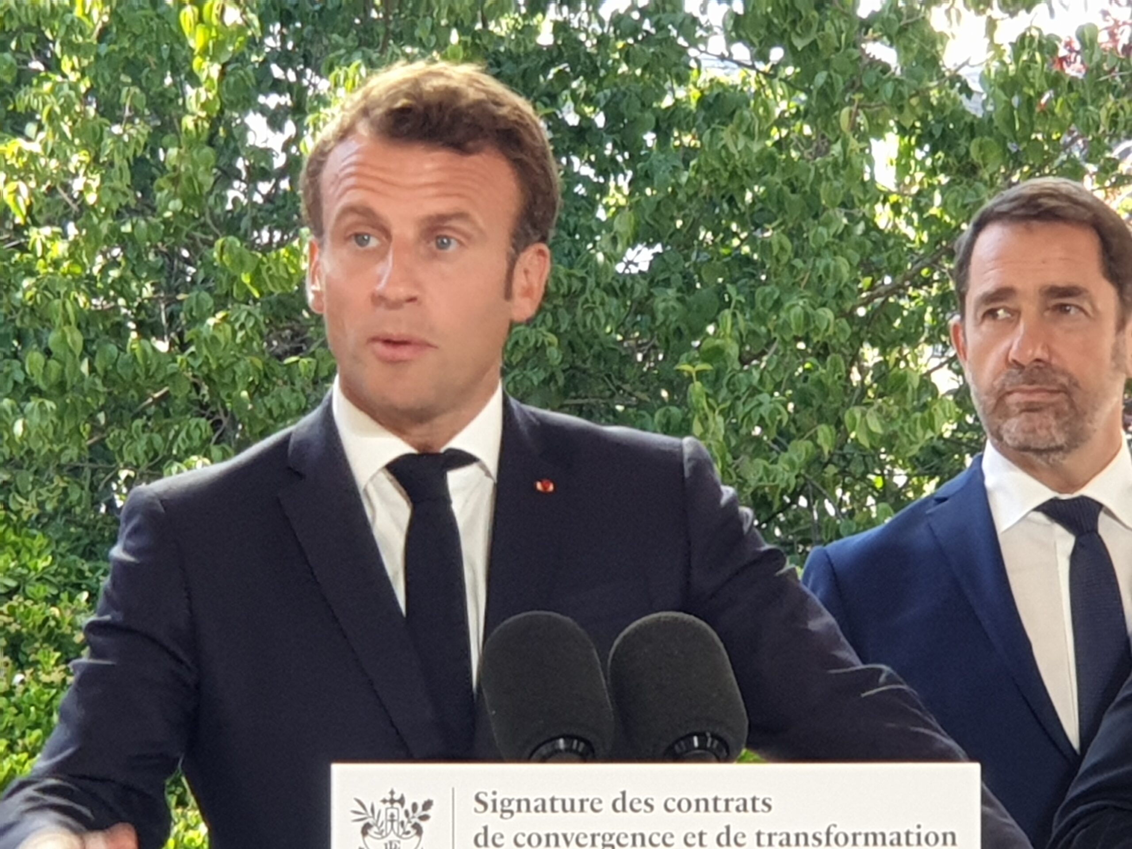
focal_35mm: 52
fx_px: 1700
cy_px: 424
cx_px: 566
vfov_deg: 28.0
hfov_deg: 36.8
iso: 50
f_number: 2.4
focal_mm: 6
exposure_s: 1/100
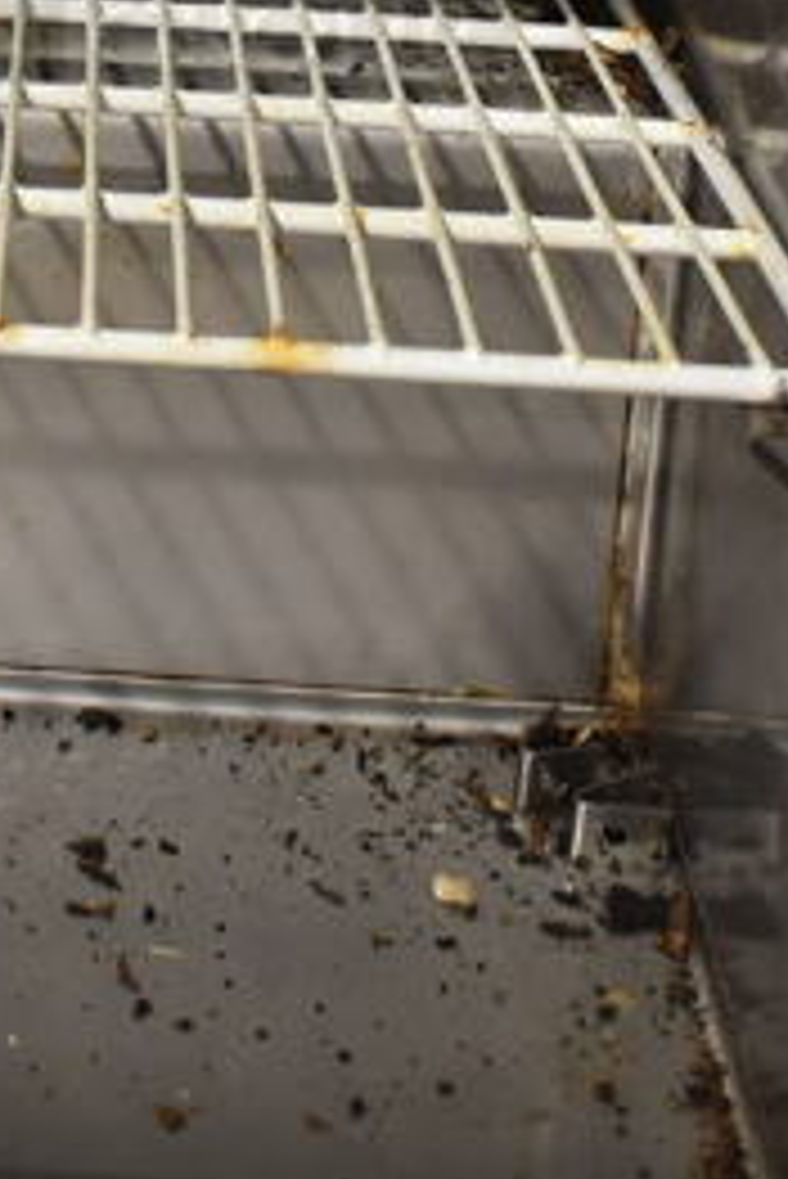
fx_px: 3082
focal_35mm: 94
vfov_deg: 20.5
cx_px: 14
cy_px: -151
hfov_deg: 14.4
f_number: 3.5
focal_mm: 18
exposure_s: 1/30
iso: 1100
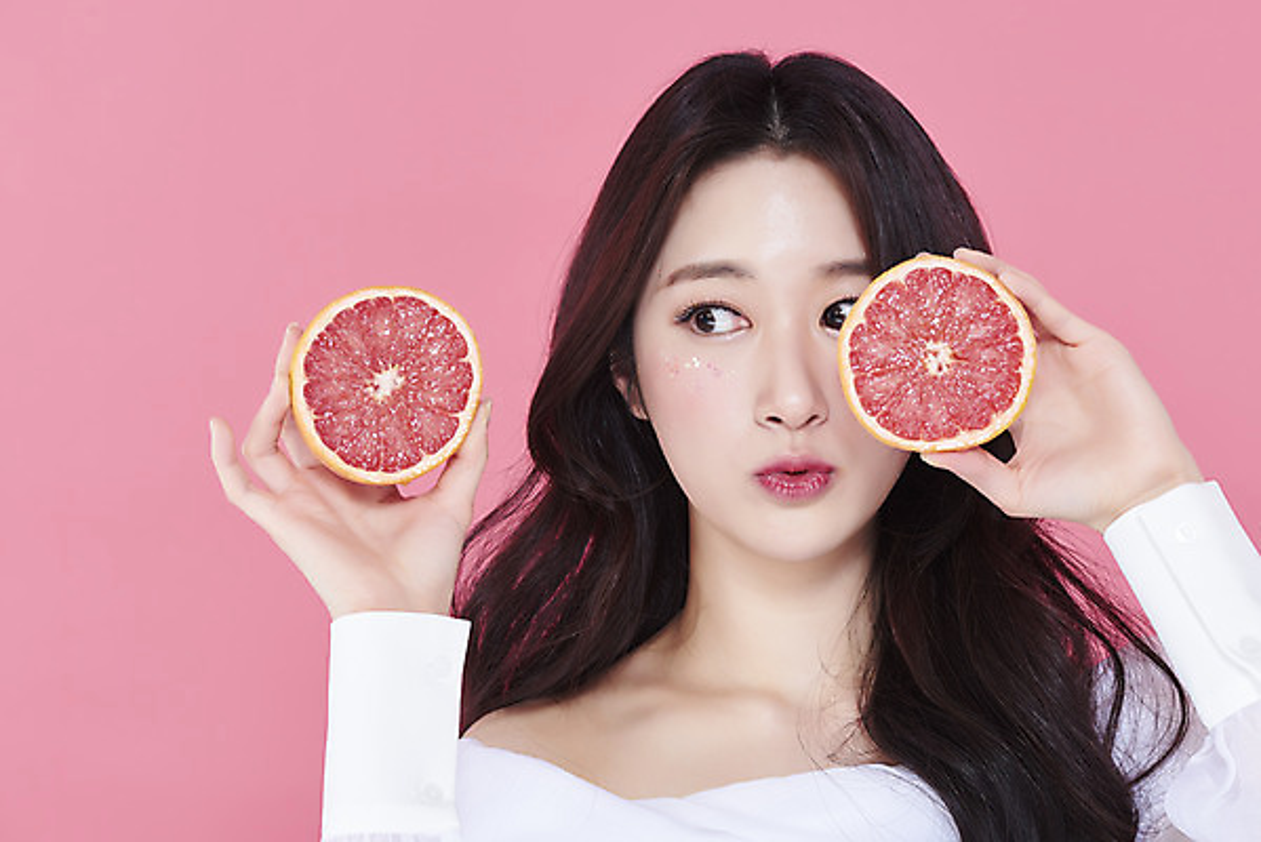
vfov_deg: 13.1
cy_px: 421
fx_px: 3680
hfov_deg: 19.4
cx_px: 630
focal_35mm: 105
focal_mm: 105
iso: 64
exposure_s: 1/125
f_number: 11
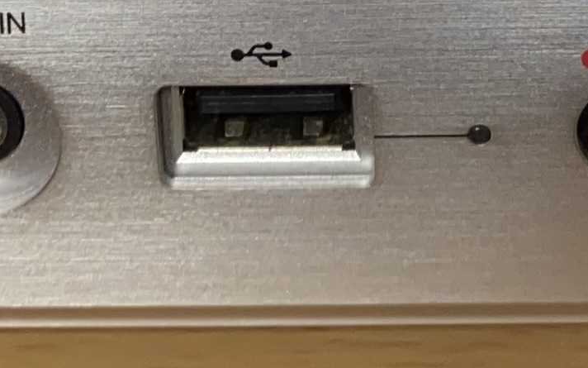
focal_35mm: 156
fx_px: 2500
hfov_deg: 13.1
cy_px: -617
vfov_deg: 7.6
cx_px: 673
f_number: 1.8
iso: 32
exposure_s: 1/268
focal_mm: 4.25
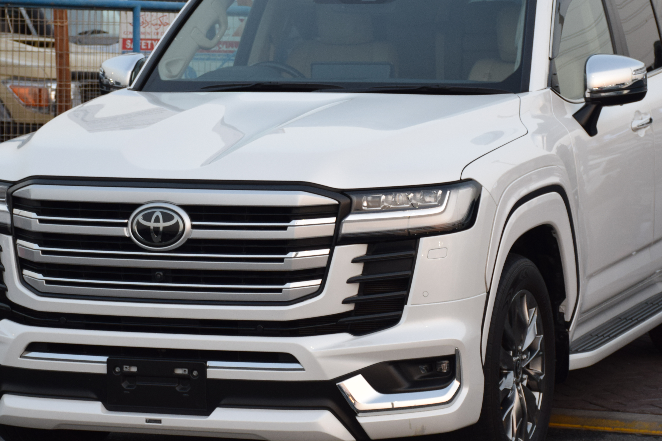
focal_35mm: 144
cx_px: 353
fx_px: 2648
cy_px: 219
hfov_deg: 14.3
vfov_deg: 9.5
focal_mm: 60
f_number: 5
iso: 400
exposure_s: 1/60
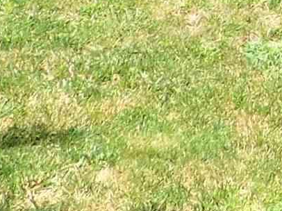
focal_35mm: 212
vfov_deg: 6.4
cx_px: 636
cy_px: -430
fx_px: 1726
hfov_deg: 8.6
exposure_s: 1/1000
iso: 125
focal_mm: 4.9
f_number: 3.2
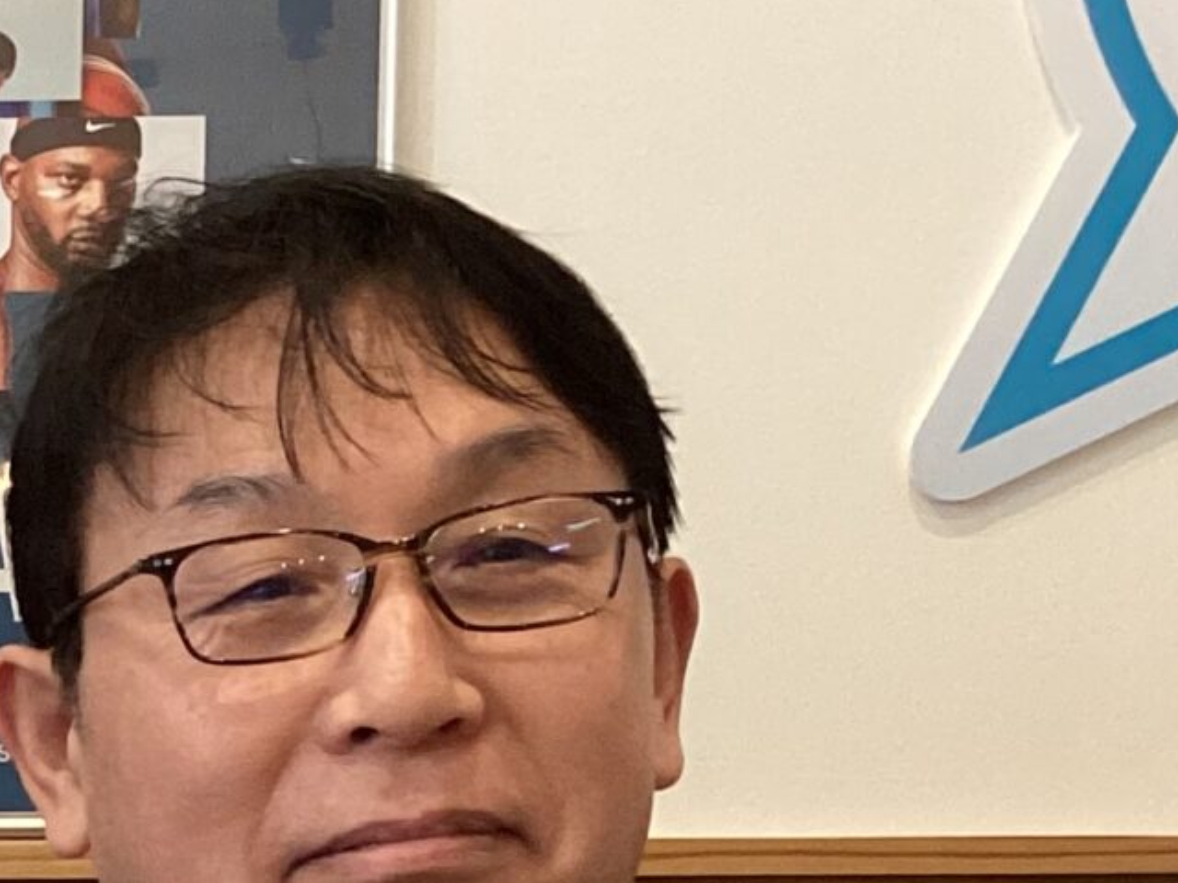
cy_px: 1488
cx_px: -545
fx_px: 4220
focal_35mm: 124
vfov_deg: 11.3
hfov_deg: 14.9
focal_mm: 3.3
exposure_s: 1/60
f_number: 2.4
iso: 250
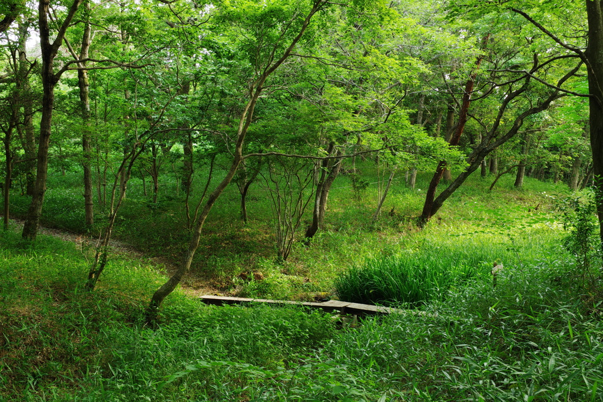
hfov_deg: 46.4
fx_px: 703
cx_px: 302
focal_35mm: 42
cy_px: 201
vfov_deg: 31.9
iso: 200
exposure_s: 1/4
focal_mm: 28
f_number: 11
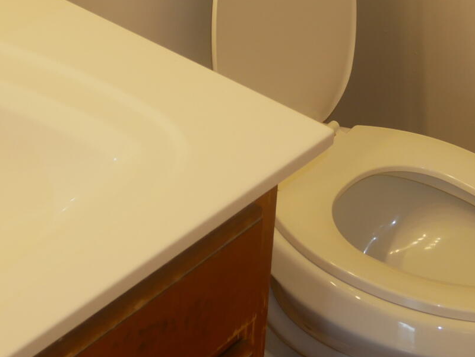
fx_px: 1236
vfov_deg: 15.9
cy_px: -61
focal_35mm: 90
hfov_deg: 21.5
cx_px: 376
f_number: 3.5
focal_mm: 12
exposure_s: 1/125
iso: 200
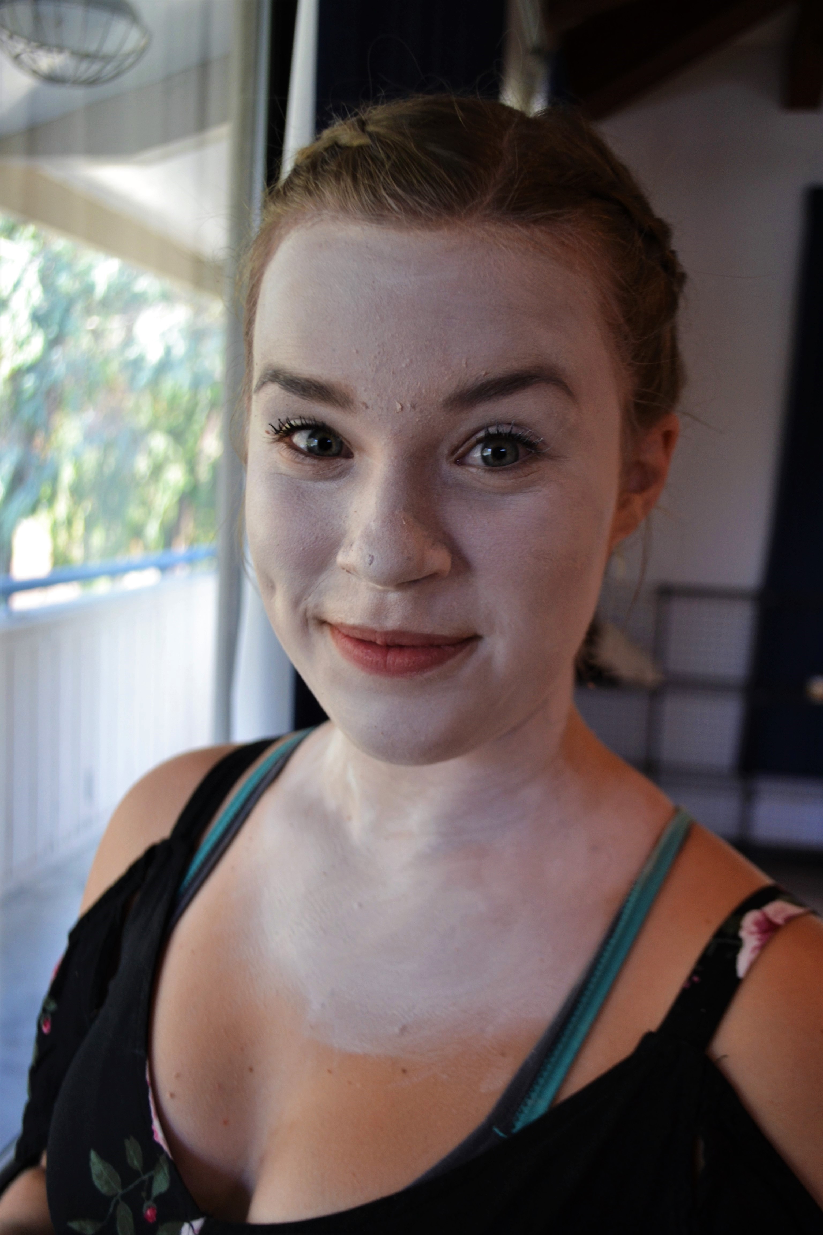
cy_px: 618
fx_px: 1234
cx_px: 412
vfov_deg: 53.1
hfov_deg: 36.9
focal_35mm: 36
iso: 400
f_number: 4.2
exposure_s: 1/80
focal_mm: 24
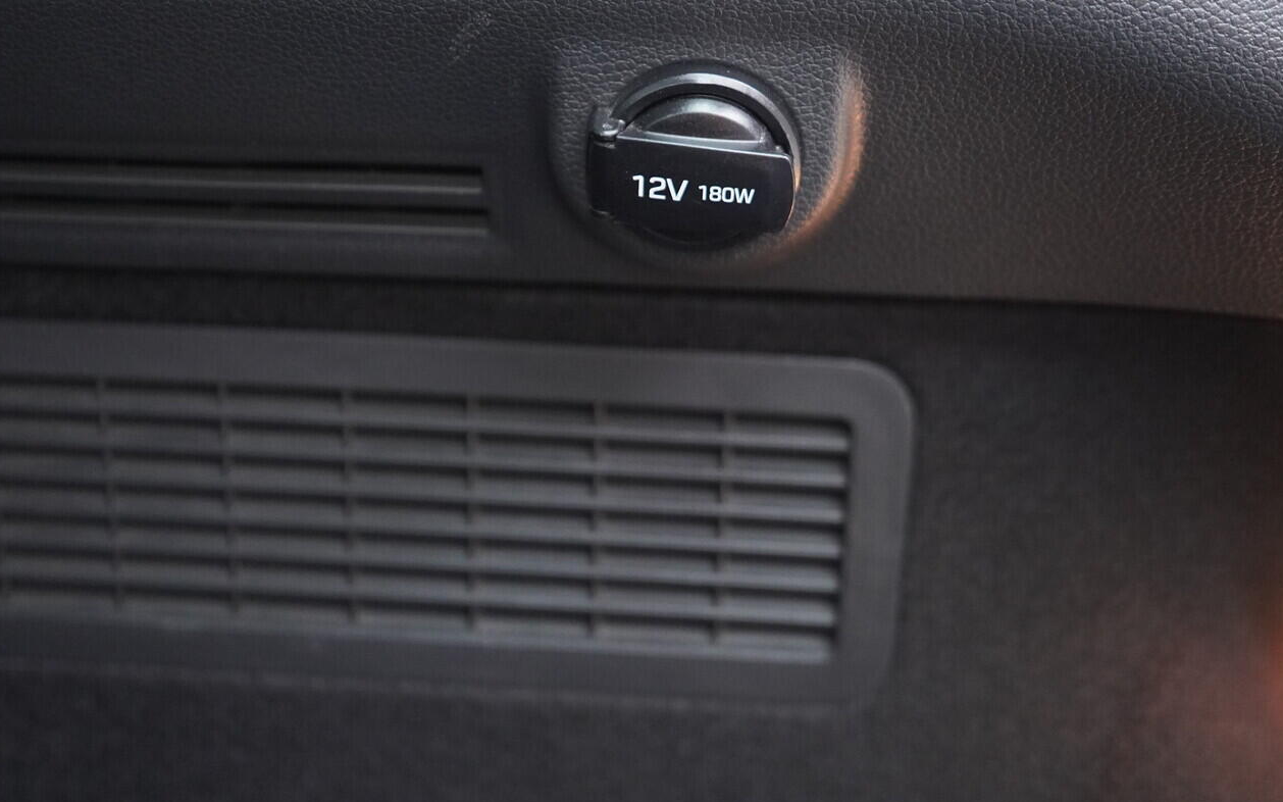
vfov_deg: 30.4
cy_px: 318
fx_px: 1468
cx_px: 577
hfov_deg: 47.1
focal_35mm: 42
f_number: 2.8
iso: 2500
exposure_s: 1/40
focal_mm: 24
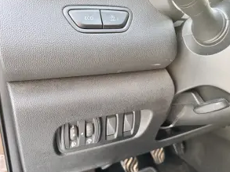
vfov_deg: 44.1
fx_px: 212
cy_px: 82
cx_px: 119
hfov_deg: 56.9
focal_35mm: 32
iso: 250
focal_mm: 5.96
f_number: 1.6
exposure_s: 1/60
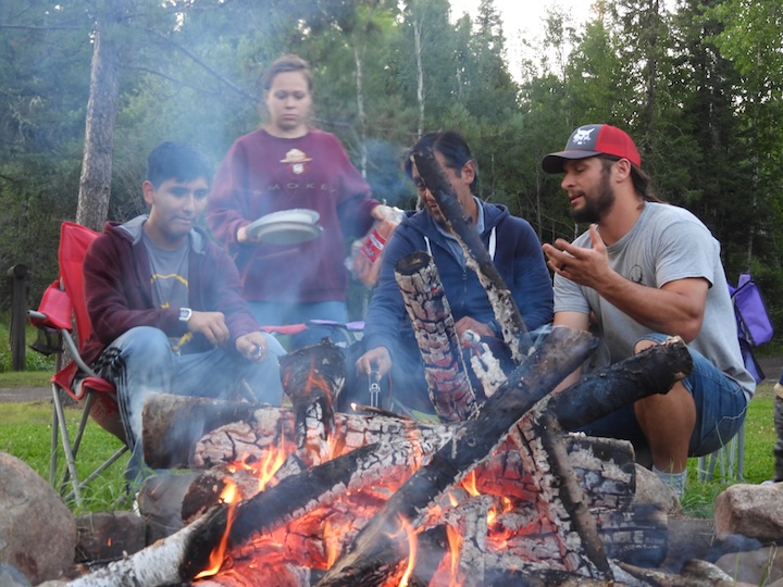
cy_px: 294
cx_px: 392
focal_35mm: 60
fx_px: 1357
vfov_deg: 24.4
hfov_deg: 32.2
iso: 180
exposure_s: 1/30
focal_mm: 10.7
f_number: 3.5
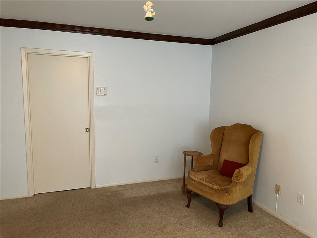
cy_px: 119
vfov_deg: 53.1
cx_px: 158
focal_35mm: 26
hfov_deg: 67.3
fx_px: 238
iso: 500
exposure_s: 1/40
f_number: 1.6
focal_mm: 4.2
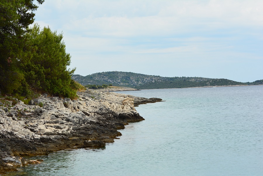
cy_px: 88
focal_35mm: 105
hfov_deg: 19.5
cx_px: 132
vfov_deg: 13.0
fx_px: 767
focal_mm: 70
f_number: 10
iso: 200
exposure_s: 1/250
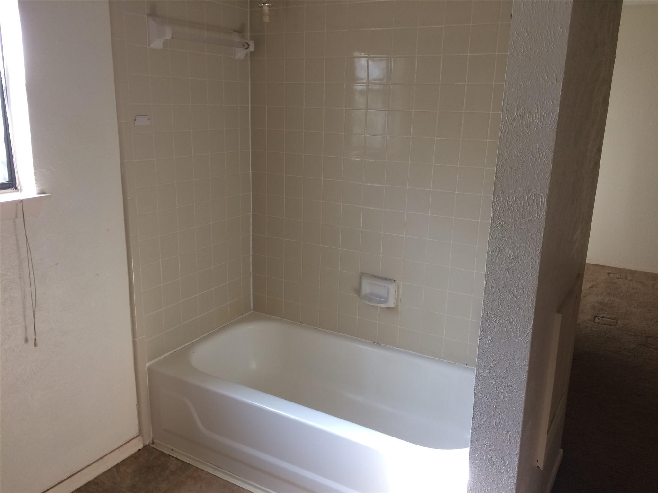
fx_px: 551
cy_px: 246
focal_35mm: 29
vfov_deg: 48.2
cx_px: 329
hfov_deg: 61.7
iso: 64
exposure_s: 1/30
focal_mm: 4.15
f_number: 2.2
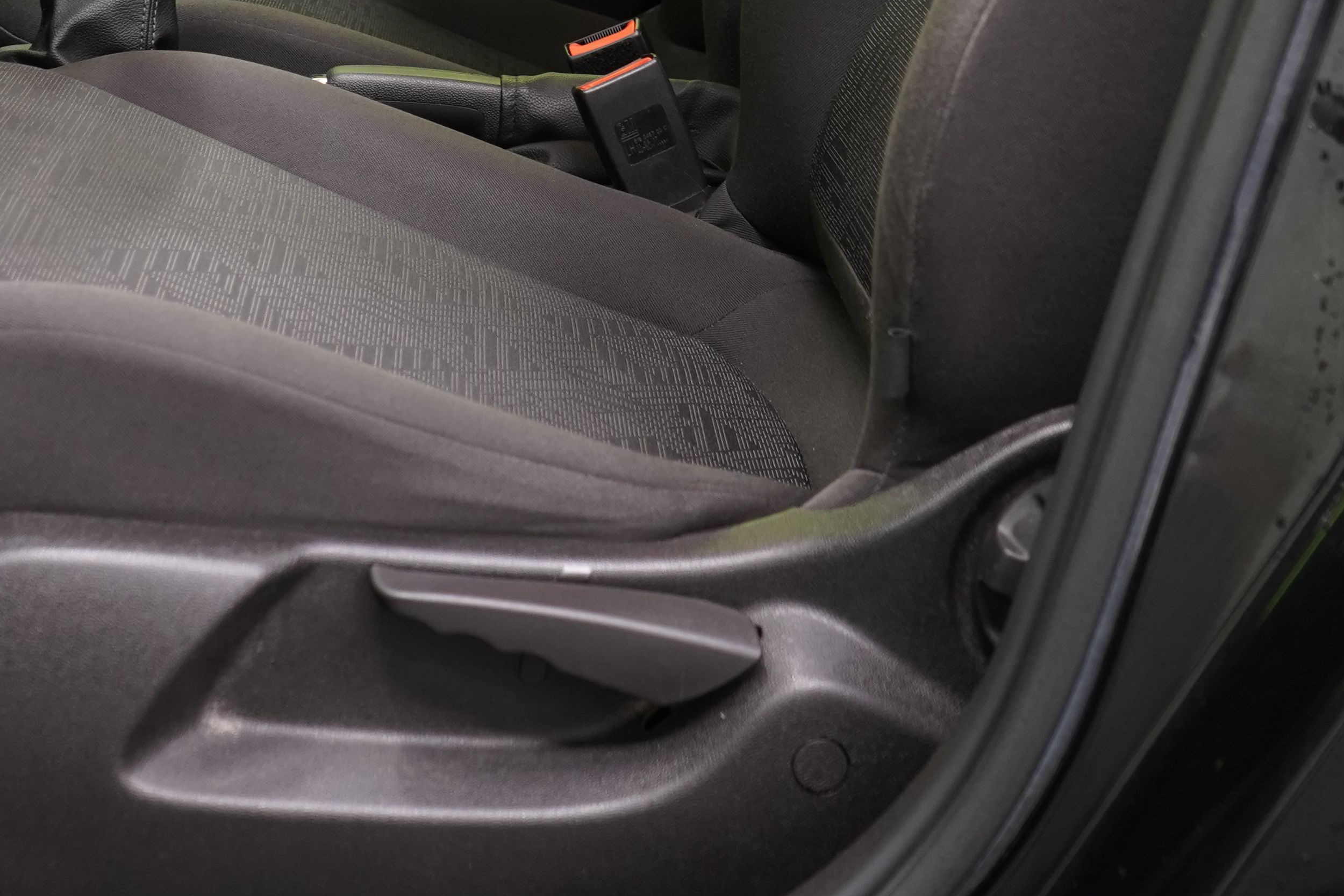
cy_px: -88
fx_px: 2688
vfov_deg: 18.2
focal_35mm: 72
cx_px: 353
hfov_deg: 27.7
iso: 1250
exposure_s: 1/20
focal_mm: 30
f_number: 5
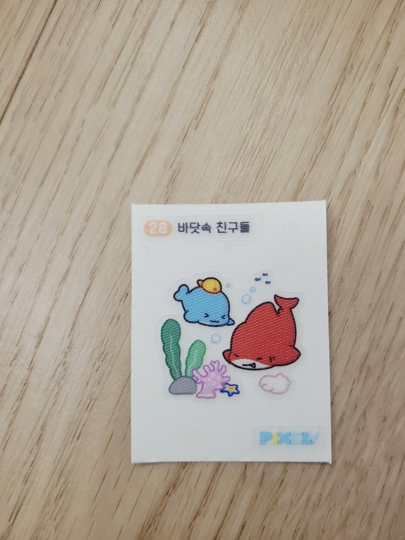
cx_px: 221
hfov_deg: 46.7
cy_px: 309
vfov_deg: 59.7
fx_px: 468
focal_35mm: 30
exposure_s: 1/40
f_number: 1.8
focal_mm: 4.25
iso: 400
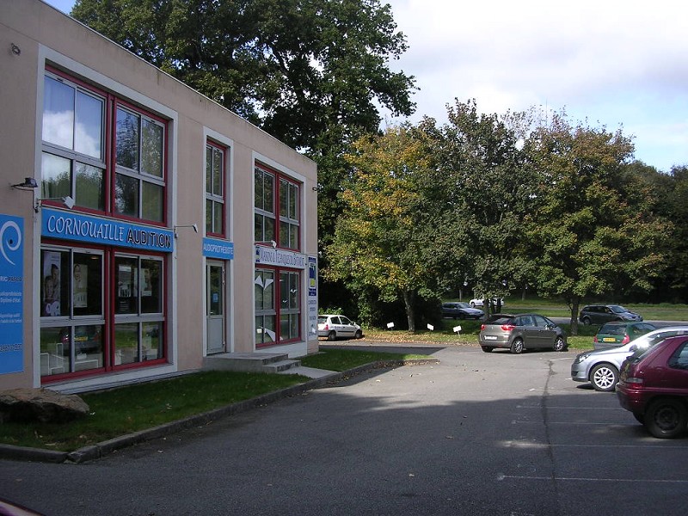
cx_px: 344
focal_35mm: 38
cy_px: 258
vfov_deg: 37.7
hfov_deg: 49.0
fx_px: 755
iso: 100
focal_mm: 5.8
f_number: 2.8
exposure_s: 1/531
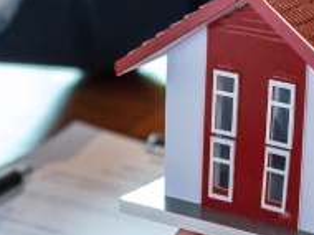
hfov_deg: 12.2
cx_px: 74
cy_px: 173
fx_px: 1468
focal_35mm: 162
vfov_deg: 9.1
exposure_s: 1/100
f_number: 3.2
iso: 400
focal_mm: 26.5
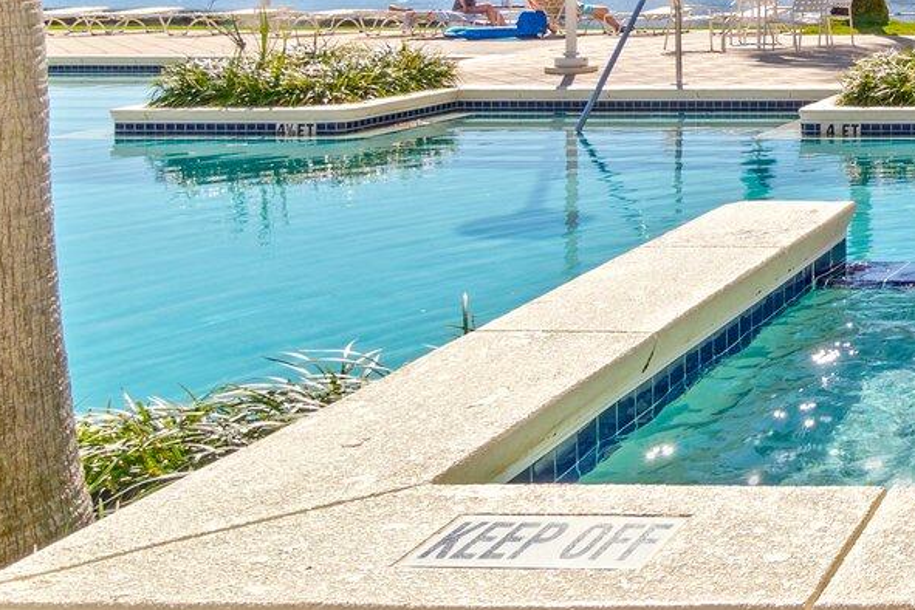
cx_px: 1232
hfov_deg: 29.5
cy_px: -47
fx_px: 1322
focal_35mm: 52
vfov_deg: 24.4
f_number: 8
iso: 100
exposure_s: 1/80
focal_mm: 10
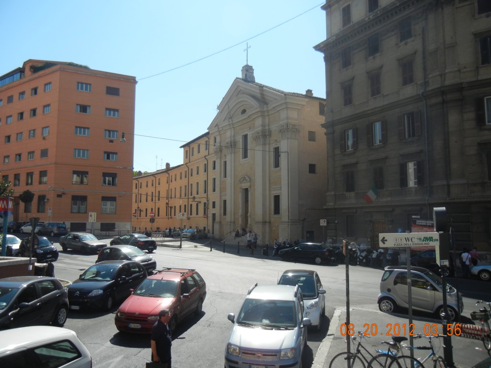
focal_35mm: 30
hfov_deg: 60.0
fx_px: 426
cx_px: 246
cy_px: 184
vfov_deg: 46.8
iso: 160
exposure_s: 1/386
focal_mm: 5.4
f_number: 7
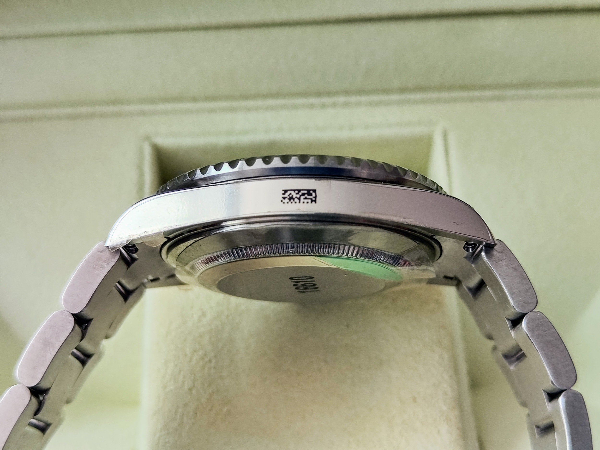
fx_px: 416
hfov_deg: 71.6
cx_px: 300
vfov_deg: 56.8
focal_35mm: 24
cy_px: 225
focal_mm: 5.59
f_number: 1.88
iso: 178
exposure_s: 1/120
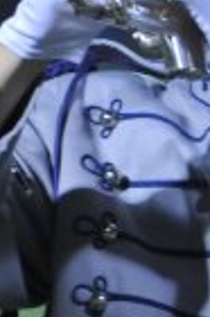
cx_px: 270
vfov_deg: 1.7
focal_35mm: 1220
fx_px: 10701
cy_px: 254
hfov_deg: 1.1
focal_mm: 190
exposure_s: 1/160
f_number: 2.8
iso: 1600
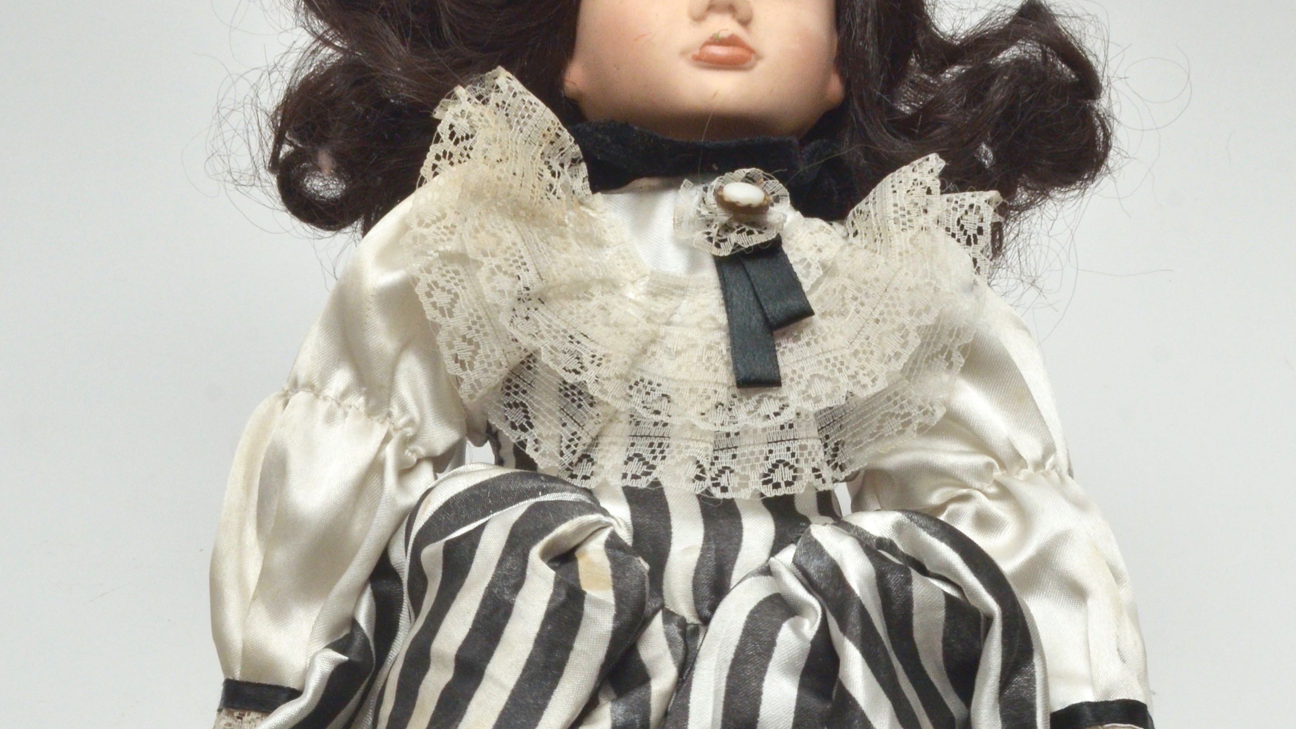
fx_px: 3918
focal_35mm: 114
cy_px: 756
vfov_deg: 10.5
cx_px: 676
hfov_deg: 18.8
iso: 800
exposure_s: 1/250
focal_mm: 38
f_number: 16
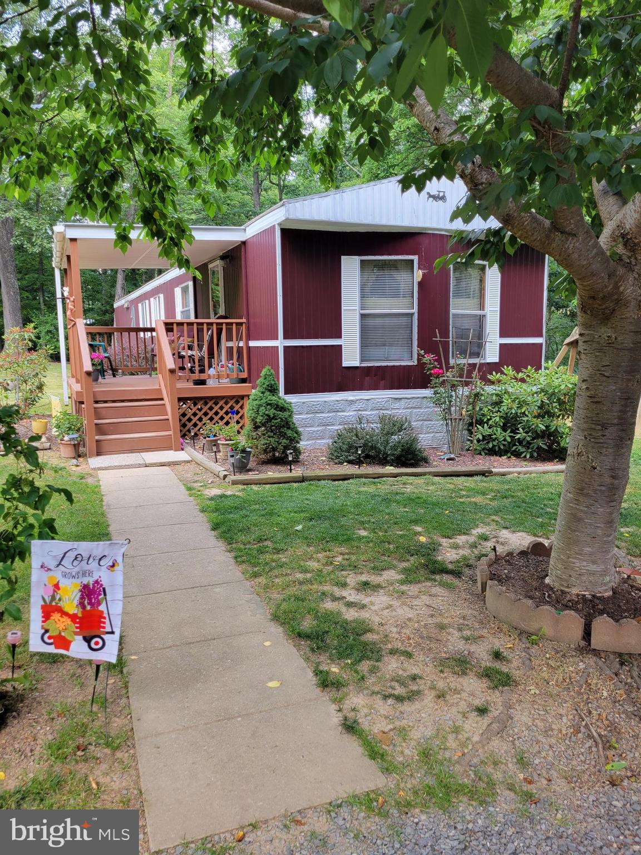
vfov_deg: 67.3
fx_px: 642
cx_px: 320
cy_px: 428
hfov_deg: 53.1
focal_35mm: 26
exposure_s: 1/120
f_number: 1.8
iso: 50
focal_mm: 5.4
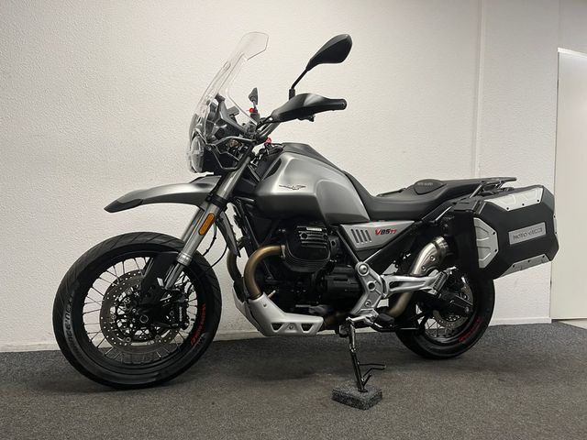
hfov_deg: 67.3
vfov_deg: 53.1
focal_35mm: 26
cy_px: 220
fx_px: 441
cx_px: 294
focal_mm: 5.1
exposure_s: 1/50
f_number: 1.6
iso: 64
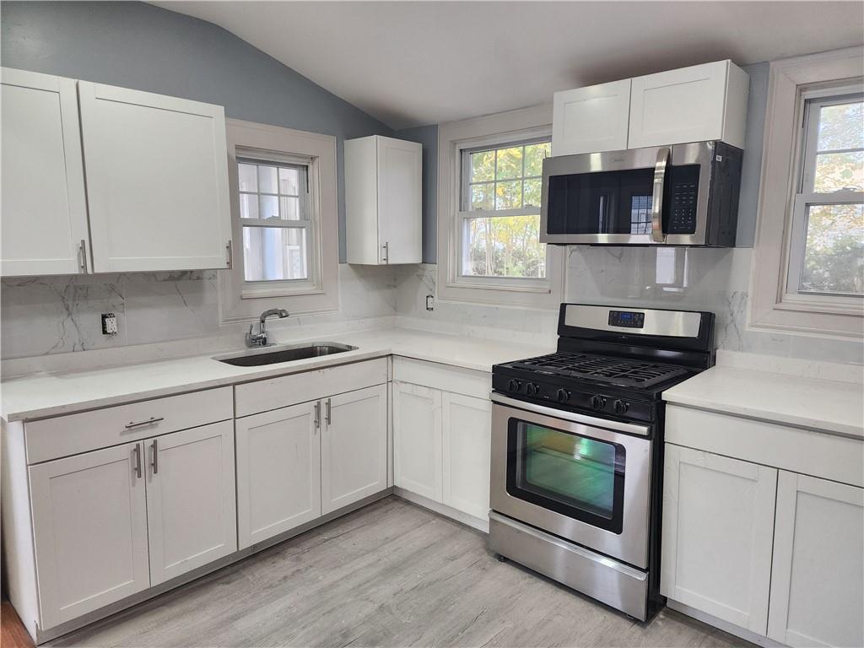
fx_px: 574
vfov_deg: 58.9
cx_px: 432
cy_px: 324
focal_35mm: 23
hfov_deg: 73.9
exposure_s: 1/120
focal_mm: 6.4
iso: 200
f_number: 1.8
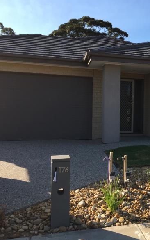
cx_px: 151
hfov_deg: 28.6
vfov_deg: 47.2
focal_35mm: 42
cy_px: 119
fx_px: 275
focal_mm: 4.15
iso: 32
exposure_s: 1/989
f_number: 2.2
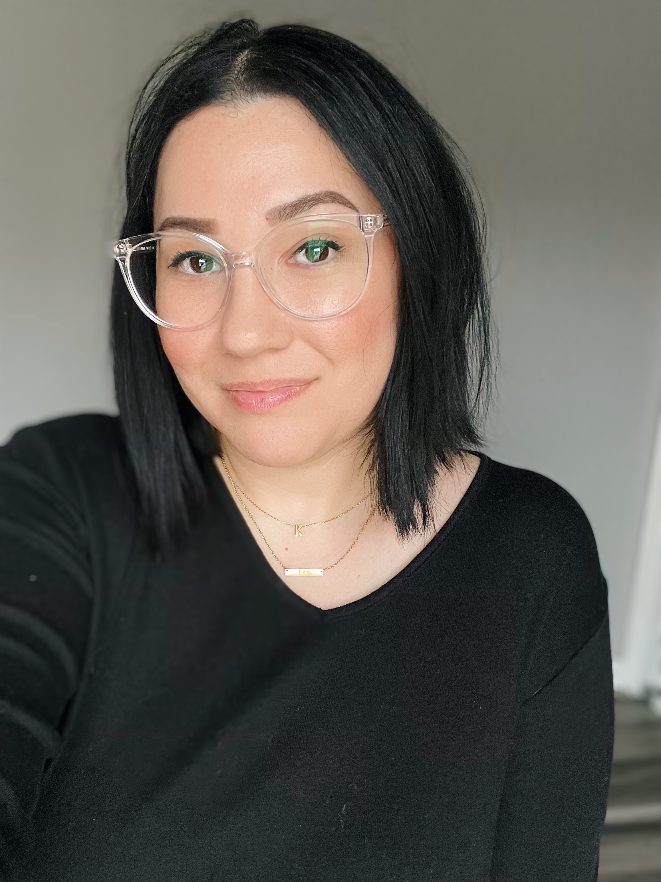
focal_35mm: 30
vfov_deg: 60.0
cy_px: 441
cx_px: 330
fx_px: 764
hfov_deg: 46.8
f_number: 2.2
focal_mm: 2.71
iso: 250
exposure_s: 1/60
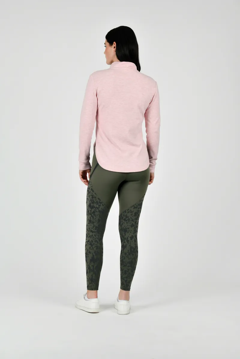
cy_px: 180
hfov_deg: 19.5
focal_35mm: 70
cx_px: 120
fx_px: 700
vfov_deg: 28.8
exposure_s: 1/160
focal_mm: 70
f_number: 7.1
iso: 200
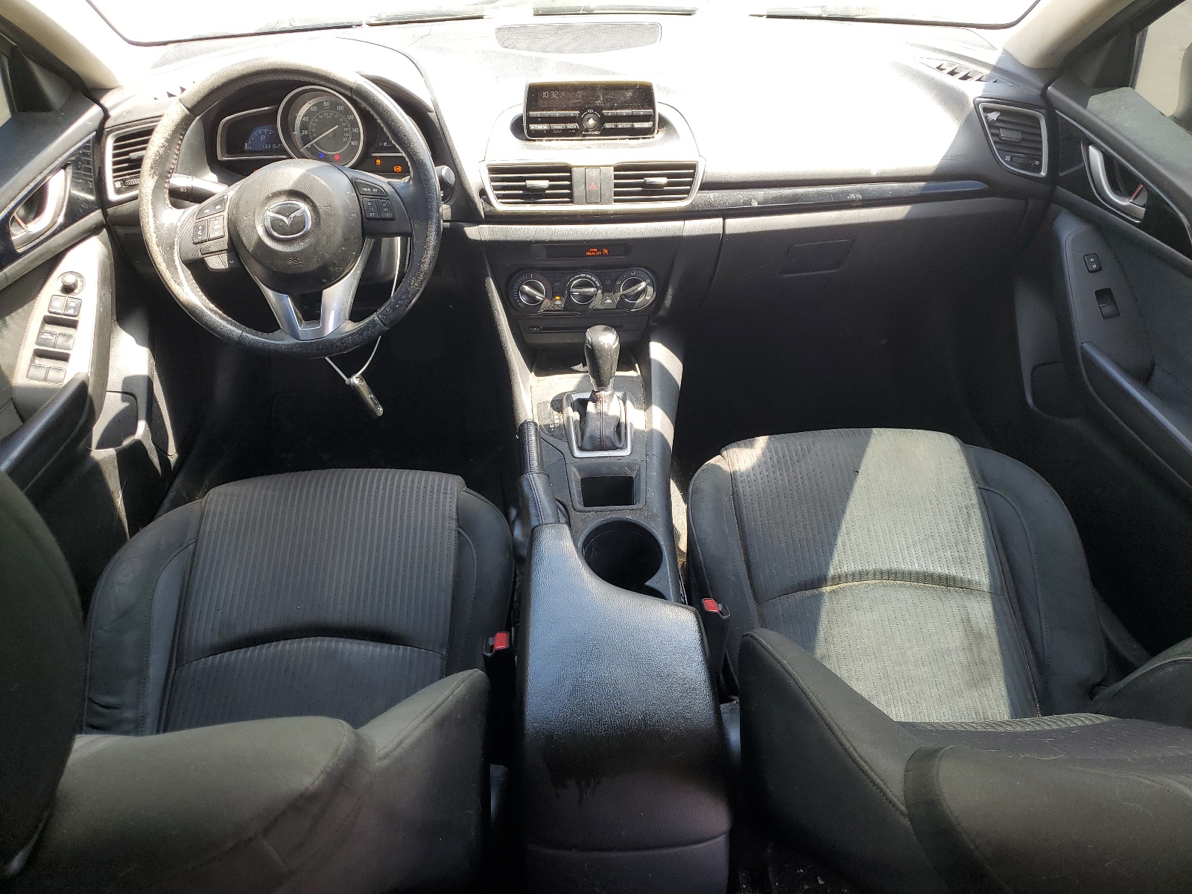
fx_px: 895
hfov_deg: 67.3
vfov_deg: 53.1
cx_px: 596
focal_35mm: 26
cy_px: 447
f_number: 1.5
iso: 50
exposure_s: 1/169
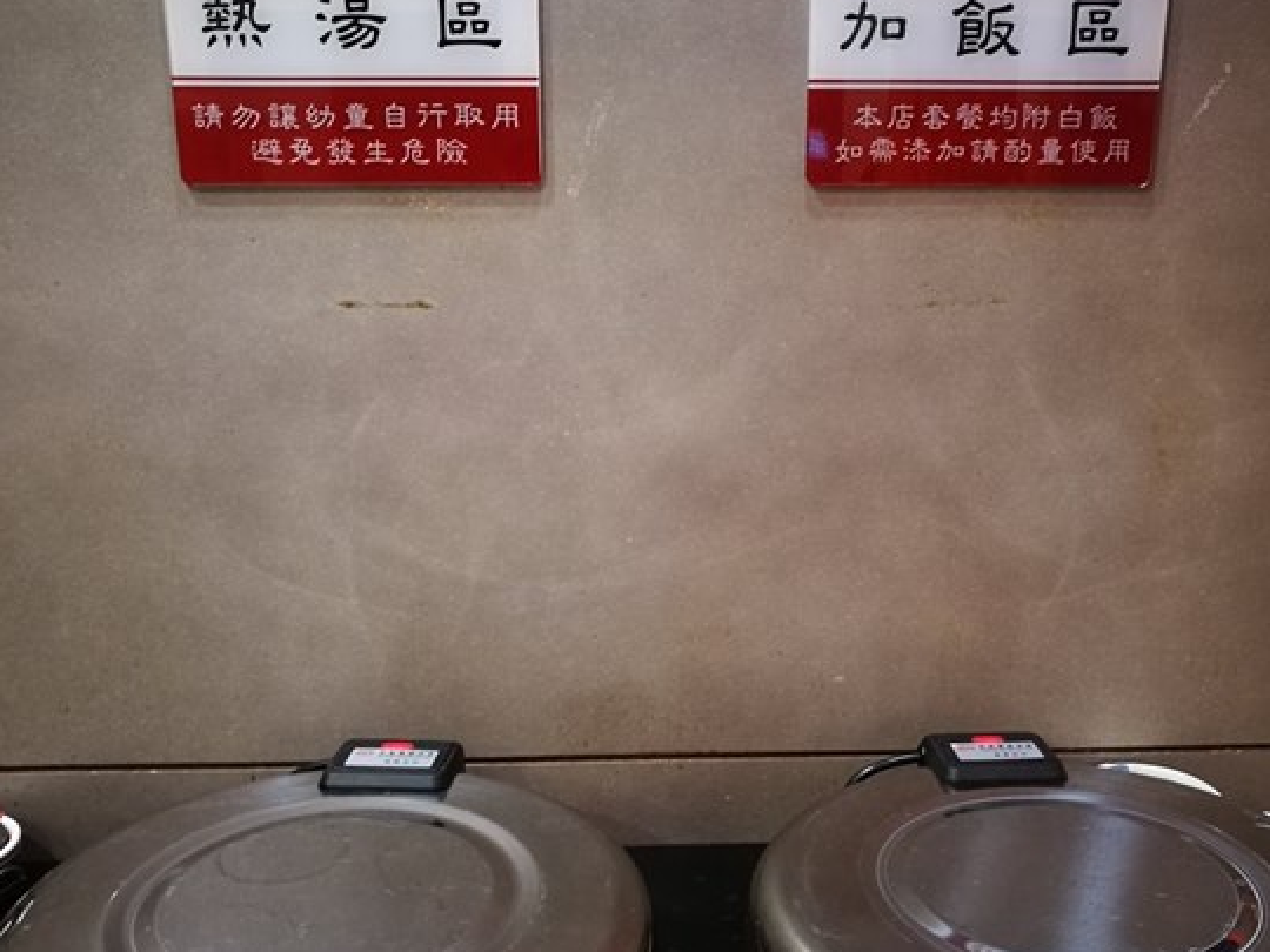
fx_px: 1321
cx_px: 673
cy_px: 543
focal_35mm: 36
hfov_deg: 51.3
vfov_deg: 39.6
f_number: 2.2
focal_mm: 4.5
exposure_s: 1/17.1
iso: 1000
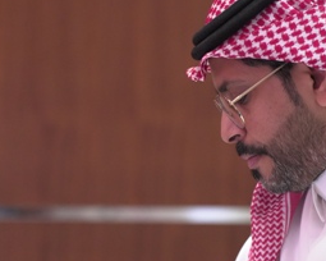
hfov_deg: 7.2
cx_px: 196
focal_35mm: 269
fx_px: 2595
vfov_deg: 5.7
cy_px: 218
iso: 5000
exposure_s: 1/125
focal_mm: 114
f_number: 2.8
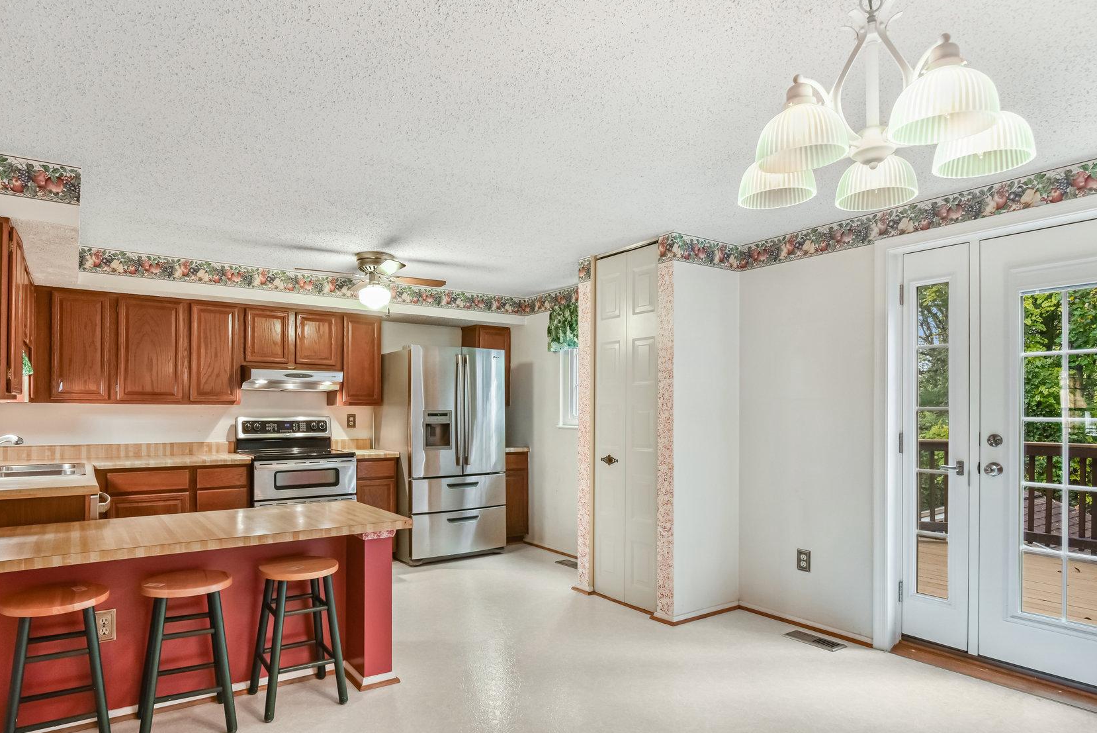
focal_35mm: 21
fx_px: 640
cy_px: 407
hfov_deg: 80.9
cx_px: 494
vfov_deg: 59.4
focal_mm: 17
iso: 400
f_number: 8
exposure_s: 1/200
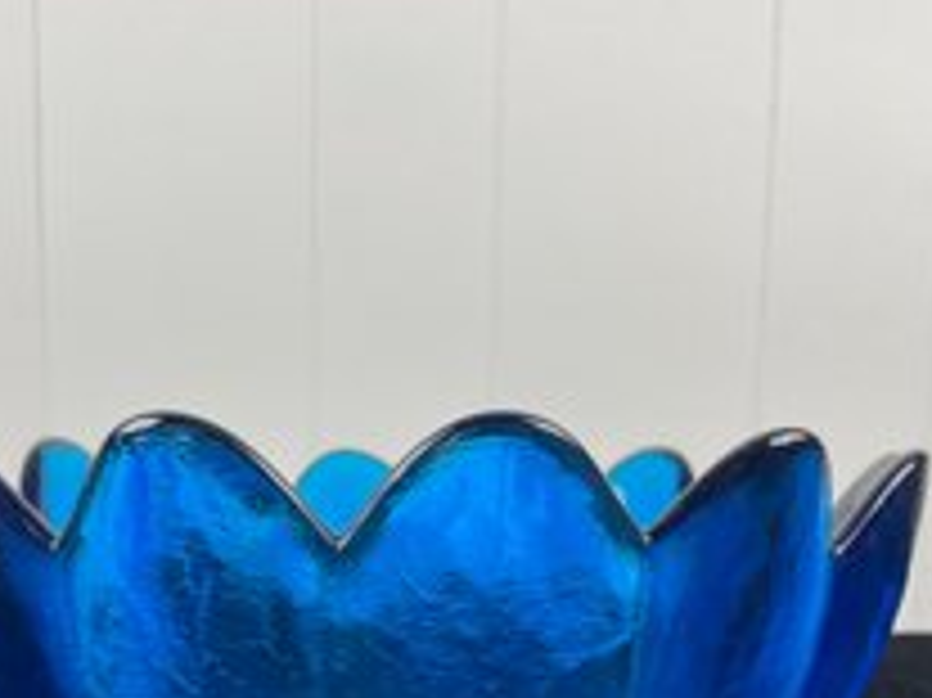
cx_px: 380
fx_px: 1157
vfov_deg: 32.5
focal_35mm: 43
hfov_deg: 43.7
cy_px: 574
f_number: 1.6
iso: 50
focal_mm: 4.2
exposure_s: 1/120
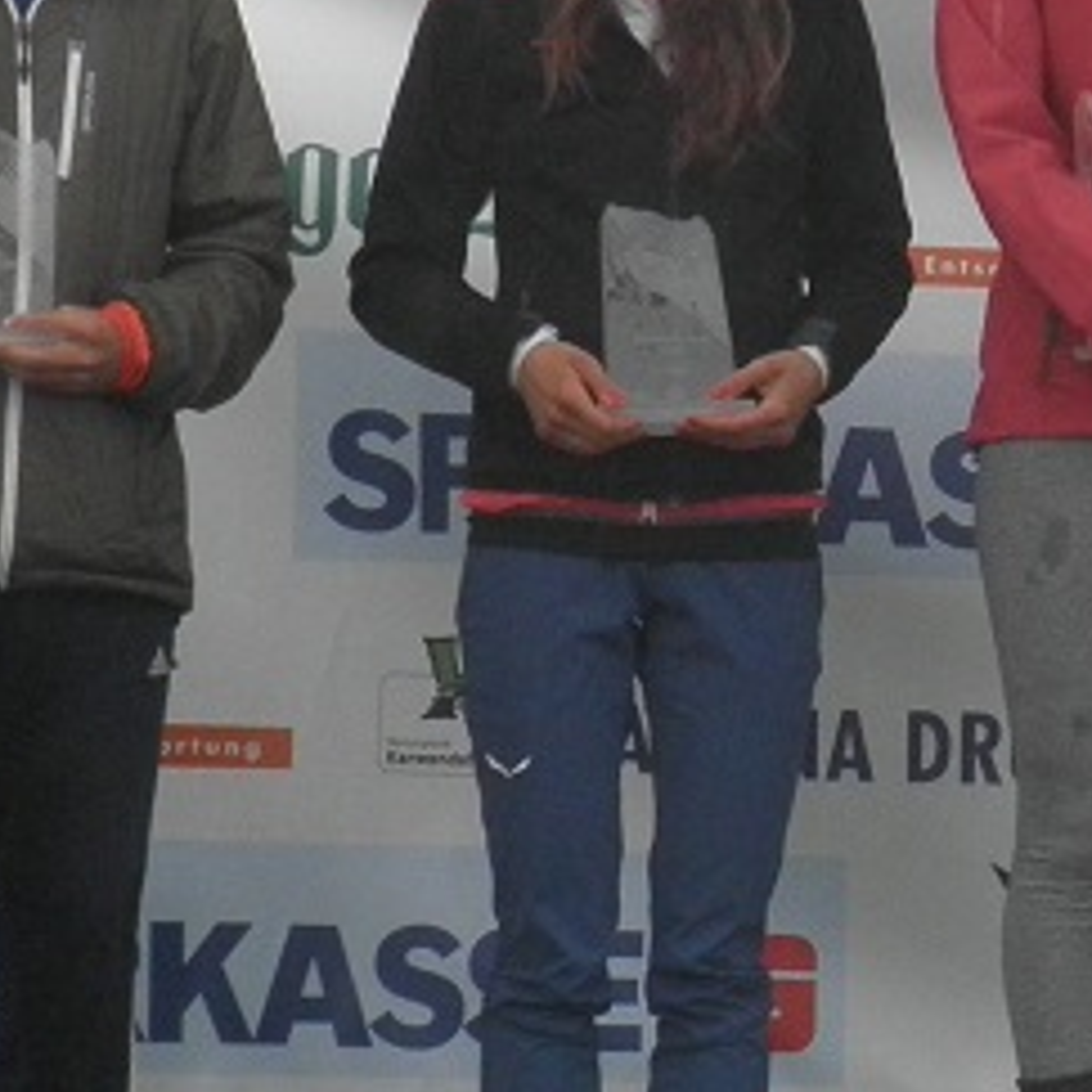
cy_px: 645
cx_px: 1418
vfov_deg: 16.3
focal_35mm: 107
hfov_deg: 15.5
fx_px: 3819
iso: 125
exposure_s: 1/60
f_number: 4
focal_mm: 7
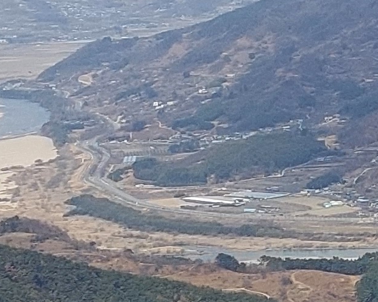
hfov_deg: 8.2
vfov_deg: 8.4
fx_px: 2036
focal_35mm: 182
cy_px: -47
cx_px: 1285
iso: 40
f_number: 1.8
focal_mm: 5.23
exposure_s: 1/1530
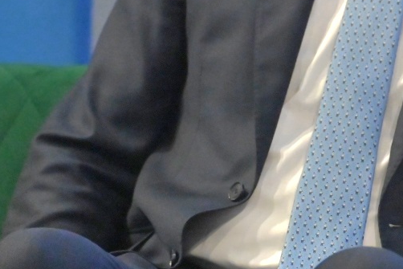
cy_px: -15
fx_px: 5419
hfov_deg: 4.3
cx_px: 263
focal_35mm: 484
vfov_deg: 2.8
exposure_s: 1/400
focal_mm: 150
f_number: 2.8
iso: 4500
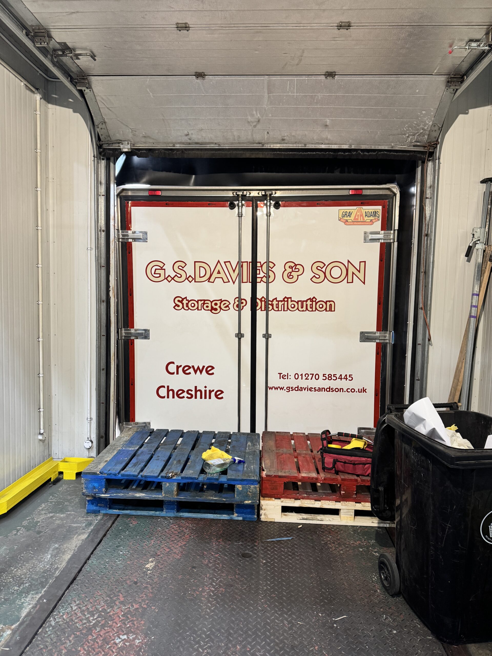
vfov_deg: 71.6
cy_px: 328
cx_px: 246
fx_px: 455
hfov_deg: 56.8
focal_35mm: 24
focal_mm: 6.76
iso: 250
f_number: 1.78
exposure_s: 1/50
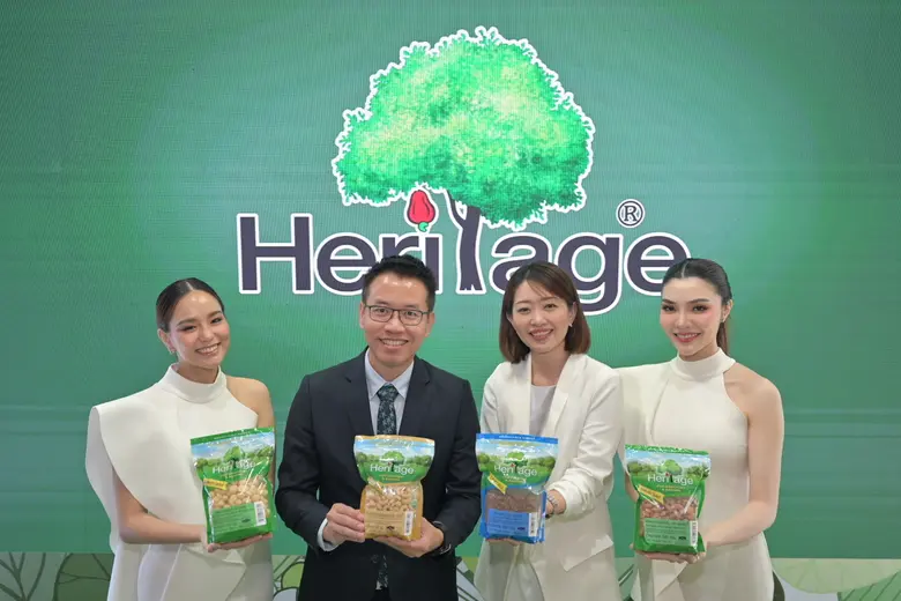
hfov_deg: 63.7
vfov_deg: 45.0
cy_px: 300
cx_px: 450
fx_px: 726
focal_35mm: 29
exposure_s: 1/100
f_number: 4
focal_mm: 29
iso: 800
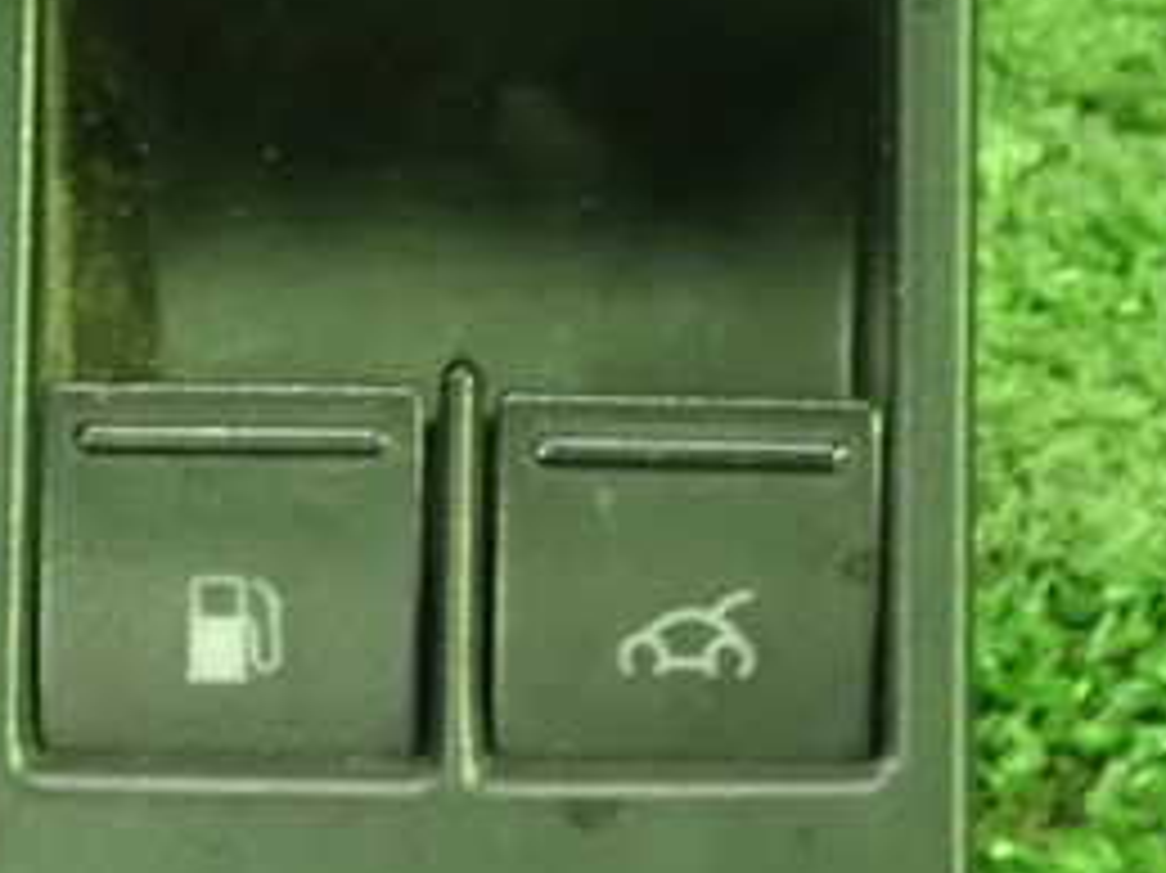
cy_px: 760
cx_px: 347
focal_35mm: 232
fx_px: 7811
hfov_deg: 8.5
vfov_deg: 6.4
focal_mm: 18
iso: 1600
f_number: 4.9
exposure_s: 1/13
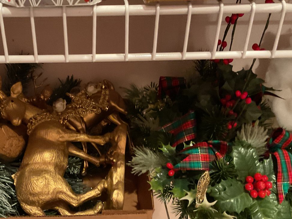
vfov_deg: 32.1
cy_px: 124
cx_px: 97
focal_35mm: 45
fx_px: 380
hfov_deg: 41.5
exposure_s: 1/30
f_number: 1.8
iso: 500
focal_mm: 3
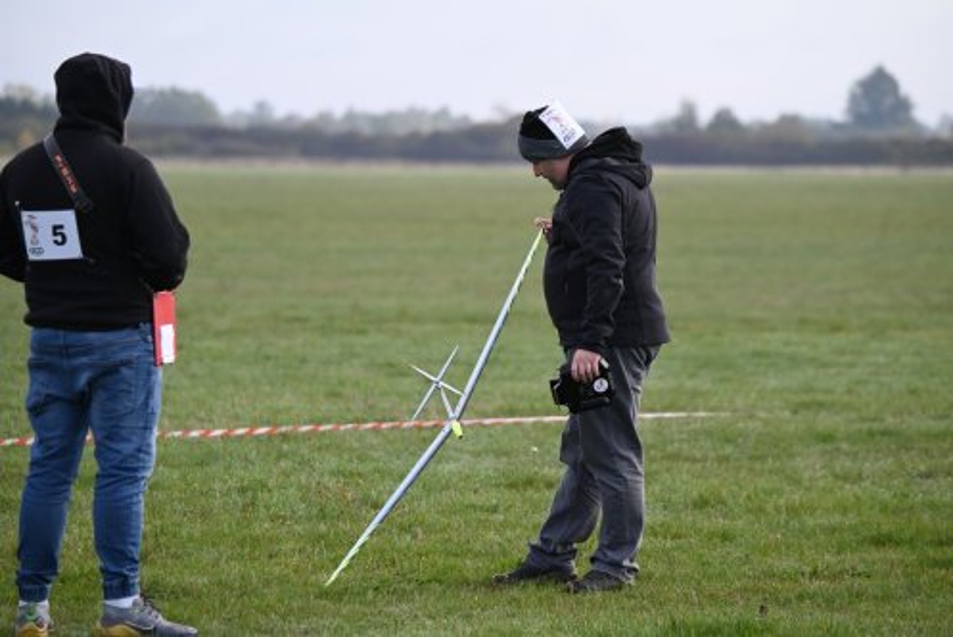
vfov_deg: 6.0
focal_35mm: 230
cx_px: 476
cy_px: 318
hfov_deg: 8.9
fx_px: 6092
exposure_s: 1/1600
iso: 1000
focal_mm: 230
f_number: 5.6
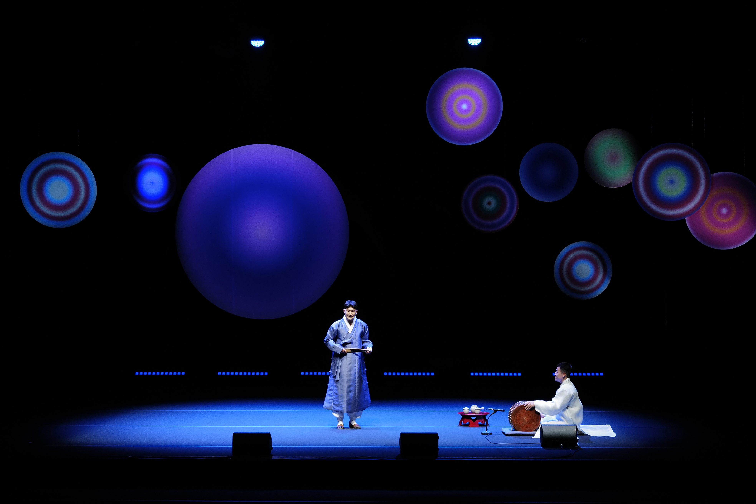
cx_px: 378
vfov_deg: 28.6
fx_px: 987
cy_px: 252
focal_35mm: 47
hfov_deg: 41.9
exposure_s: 1/125
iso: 1600
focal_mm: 31
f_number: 4
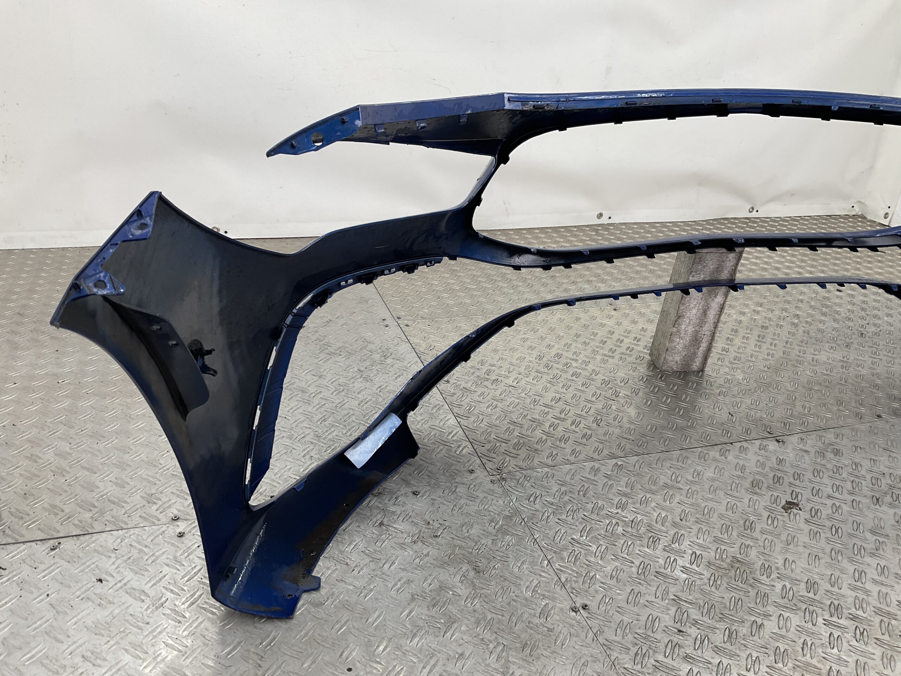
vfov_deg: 48.2
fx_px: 755
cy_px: 338
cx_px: 450
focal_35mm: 29
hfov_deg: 61.7
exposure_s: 1/120
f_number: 1.8
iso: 25
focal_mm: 3
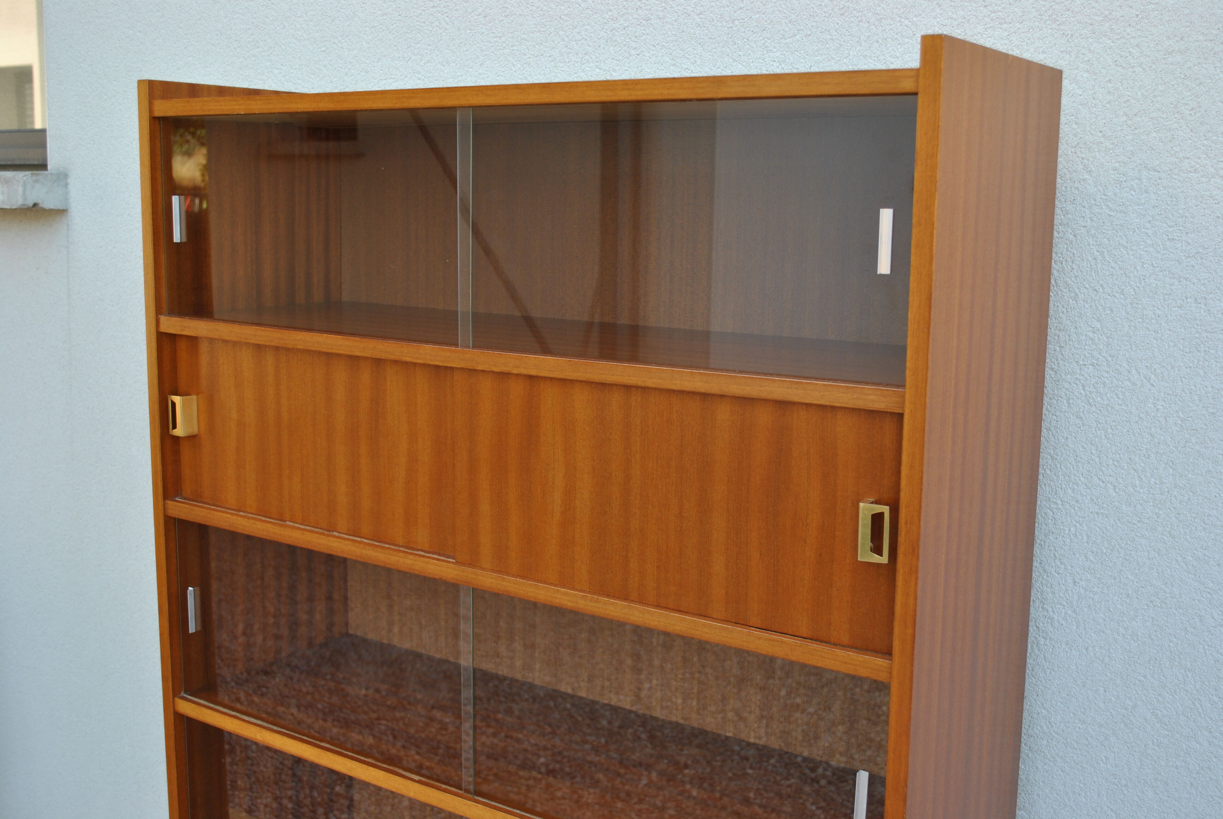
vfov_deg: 34.3
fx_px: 1326
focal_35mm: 39
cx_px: 612
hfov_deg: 49.5
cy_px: 410
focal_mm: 26
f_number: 5.6
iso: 200
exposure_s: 1/125
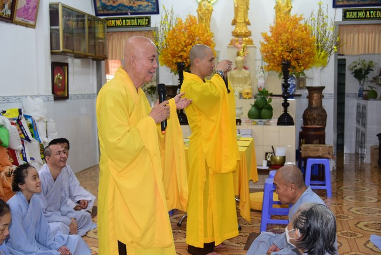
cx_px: 190
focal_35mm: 46
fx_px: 487
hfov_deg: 42.7
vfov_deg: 29.3
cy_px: 128
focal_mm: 46
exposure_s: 1/80
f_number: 4
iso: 500
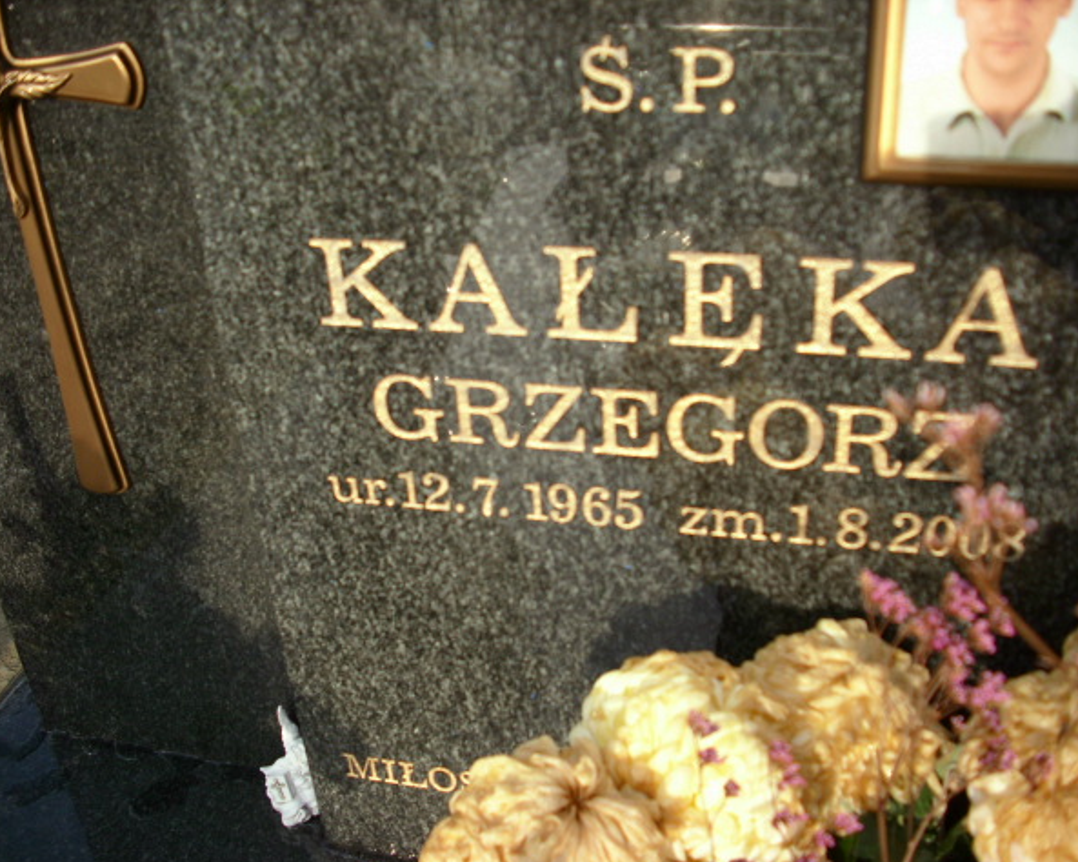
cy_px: 435
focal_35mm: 39
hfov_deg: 46.8
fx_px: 1244
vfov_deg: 38.2
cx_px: 560
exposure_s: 1/544
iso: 50
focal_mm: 6.2
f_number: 2.8
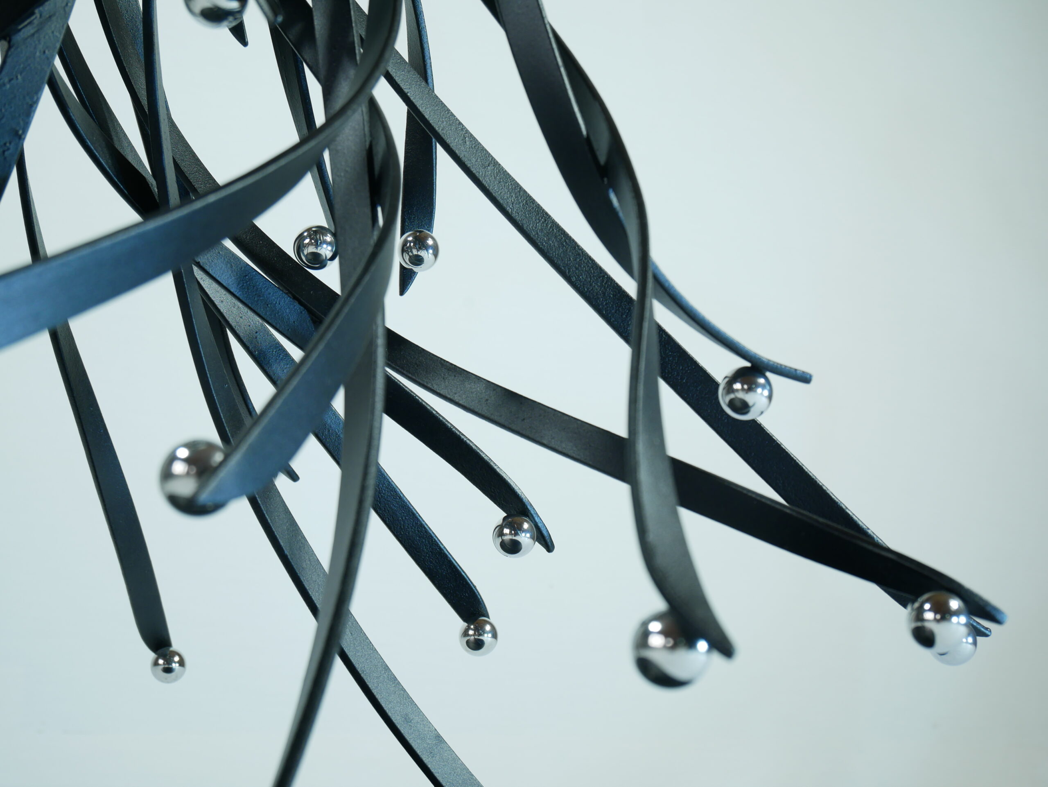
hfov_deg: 38.2
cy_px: 394
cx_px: 524
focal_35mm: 50
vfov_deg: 29.1
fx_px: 1514
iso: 200
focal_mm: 25
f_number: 5.1
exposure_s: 1/60
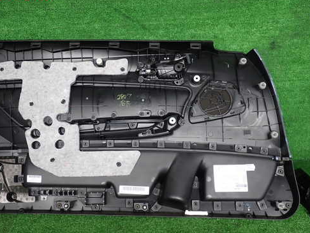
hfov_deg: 49.8
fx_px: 332
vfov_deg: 38.6
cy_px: 132
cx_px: 123
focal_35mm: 37
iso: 160
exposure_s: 1/60
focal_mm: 5.4
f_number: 2.3
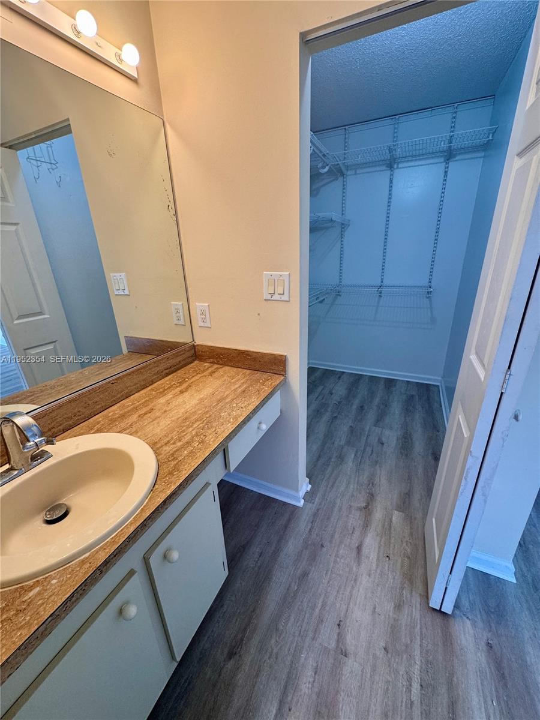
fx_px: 291
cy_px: 360
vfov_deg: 102.1
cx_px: 270
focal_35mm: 14
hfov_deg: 85.7
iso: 160
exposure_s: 1/120
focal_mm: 2.22
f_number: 2.2
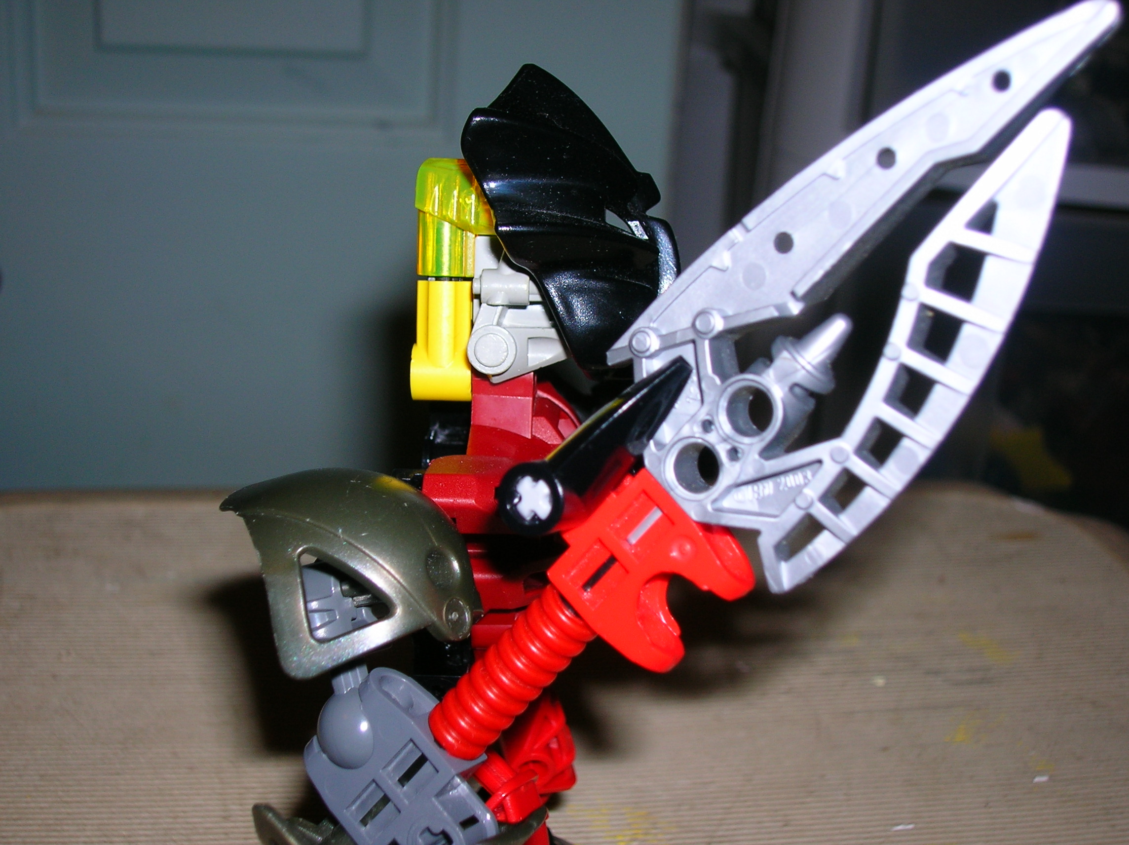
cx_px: 564
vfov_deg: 29.1
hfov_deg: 38.2
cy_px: 422
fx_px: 1629
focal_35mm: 50
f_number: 3.3
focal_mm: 8.4
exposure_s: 1/60.1
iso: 50
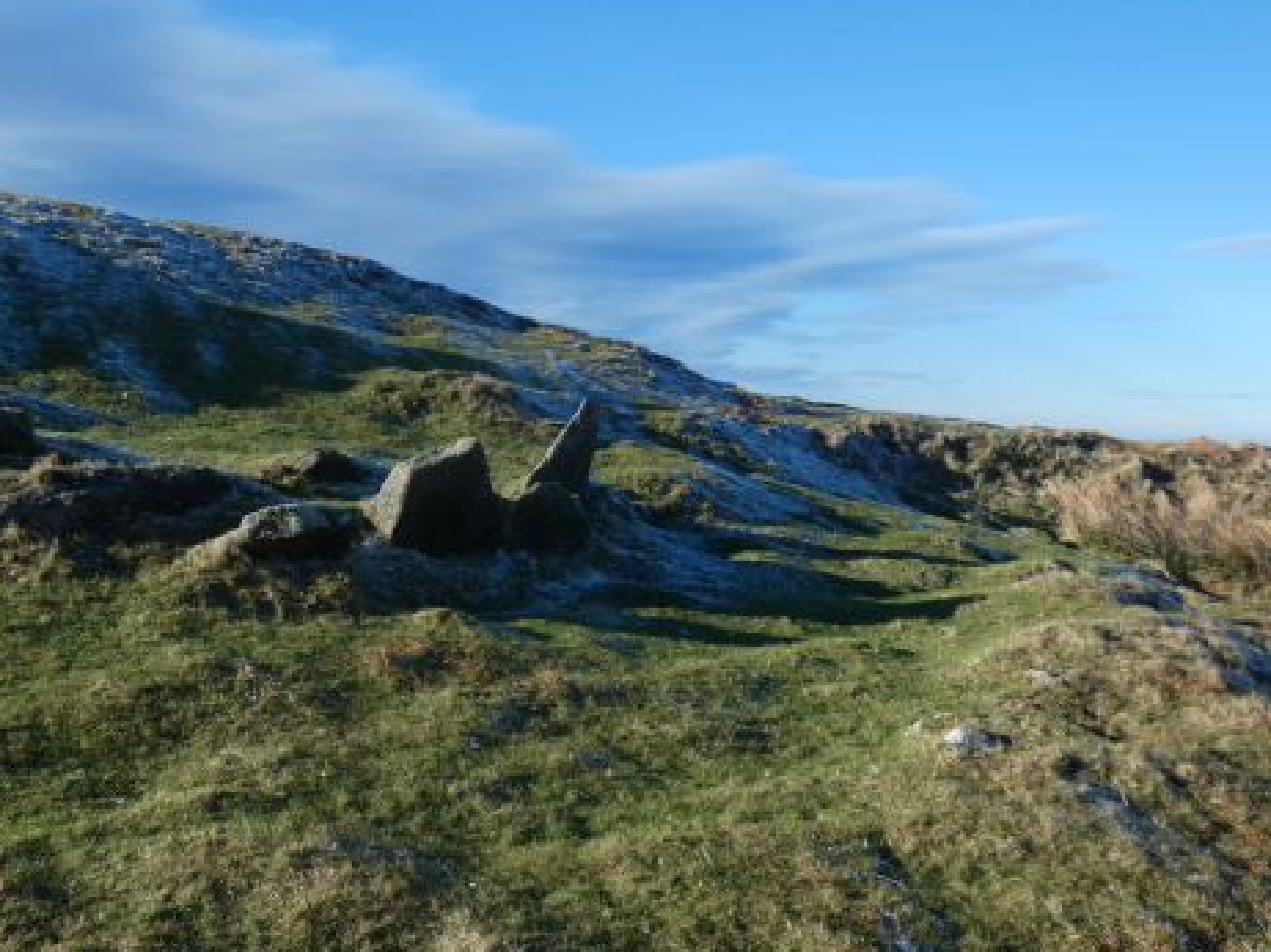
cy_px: 459
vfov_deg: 36.8
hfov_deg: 47.7
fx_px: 1431
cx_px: 534
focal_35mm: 39
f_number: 3.3
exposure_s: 1/640
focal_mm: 5.3
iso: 80
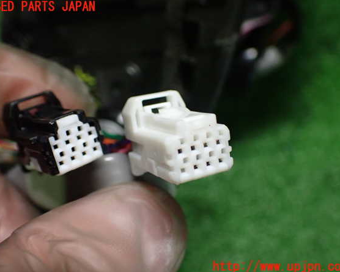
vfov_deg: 37.3
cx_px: 168
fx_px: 403
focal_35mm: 40
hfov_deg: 45.8
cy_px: 137
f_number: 2.7
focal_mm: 6.83
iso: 800
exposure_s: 1/60
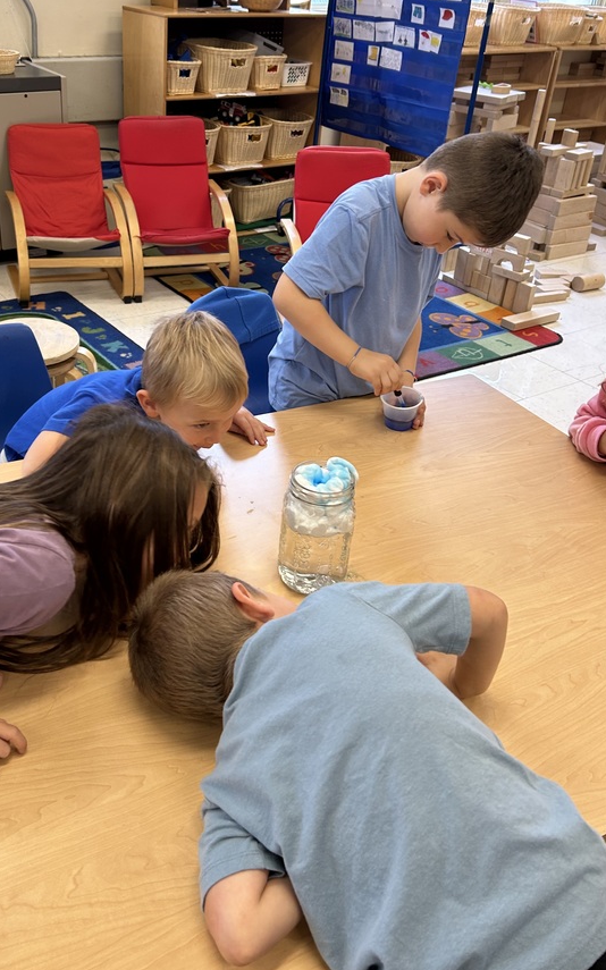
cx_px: 229
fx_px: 872
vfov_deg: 58.1
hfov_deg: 38.1
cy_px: 452
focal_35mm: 33
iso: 80
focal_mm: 5.7
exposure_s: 1/60
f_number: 1.5
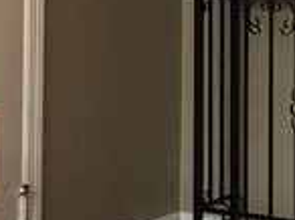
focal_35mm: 197
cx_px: 230
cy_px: -77
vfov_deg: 7.4
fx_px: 1676
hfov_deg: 10.0
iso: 80
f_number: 1.8
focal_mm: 4
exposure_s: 1/6
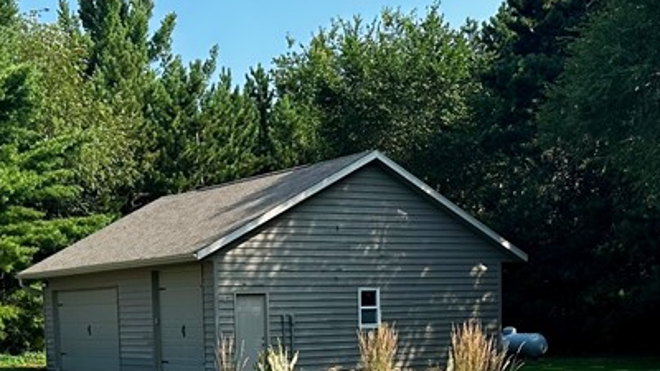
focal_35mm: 67
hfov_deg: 31.4
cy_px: 450
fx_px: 1173
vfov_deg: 17.2
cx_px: 300
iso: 80
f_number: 1.78
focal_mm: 6.86
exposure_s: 1/1988
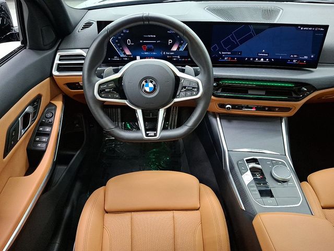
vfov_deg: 54.9
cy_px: 126
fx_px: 241
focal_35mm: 25
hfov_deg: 69.4
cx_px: 167
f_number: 1.8
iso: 298
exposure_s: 1/30
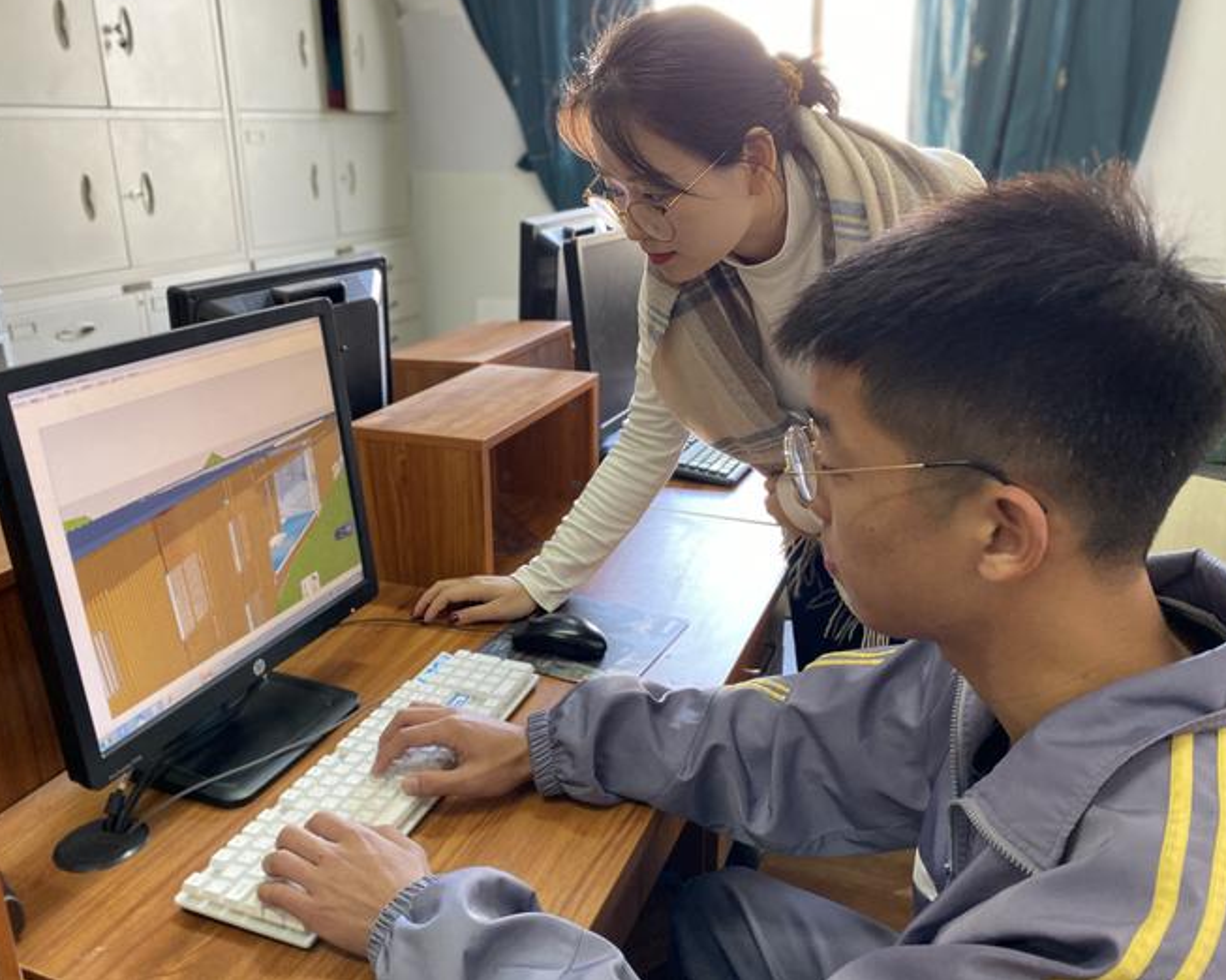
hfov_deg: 62.2
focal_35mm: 28
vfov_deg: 51.5
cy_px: 477
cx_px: 605
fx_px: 1016
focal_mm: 4.25
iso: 160
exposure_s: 1/50
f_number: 1.8
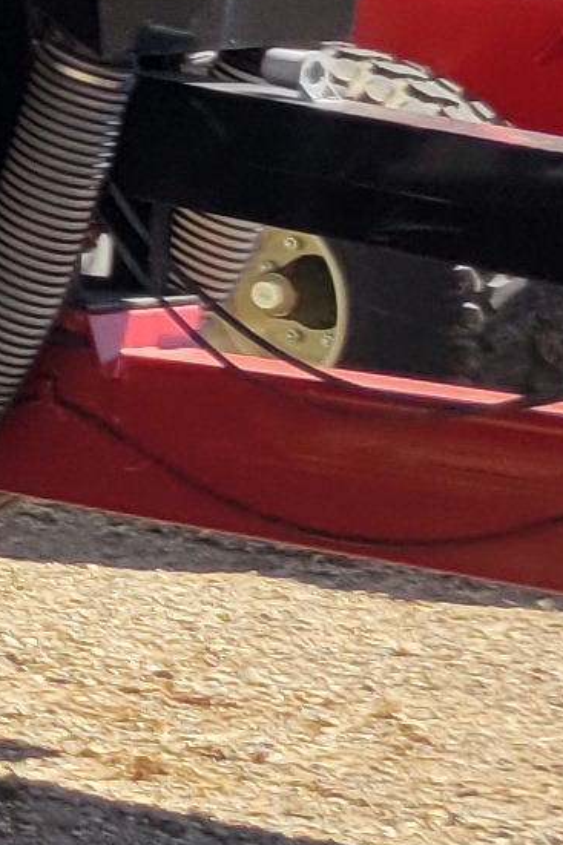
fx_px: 4647
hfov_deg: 5.3
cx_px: -2316
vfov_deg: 10.0
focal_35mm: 198
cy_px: -452
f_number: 1.8
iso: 40
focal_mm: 5.4
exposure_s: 1/1199
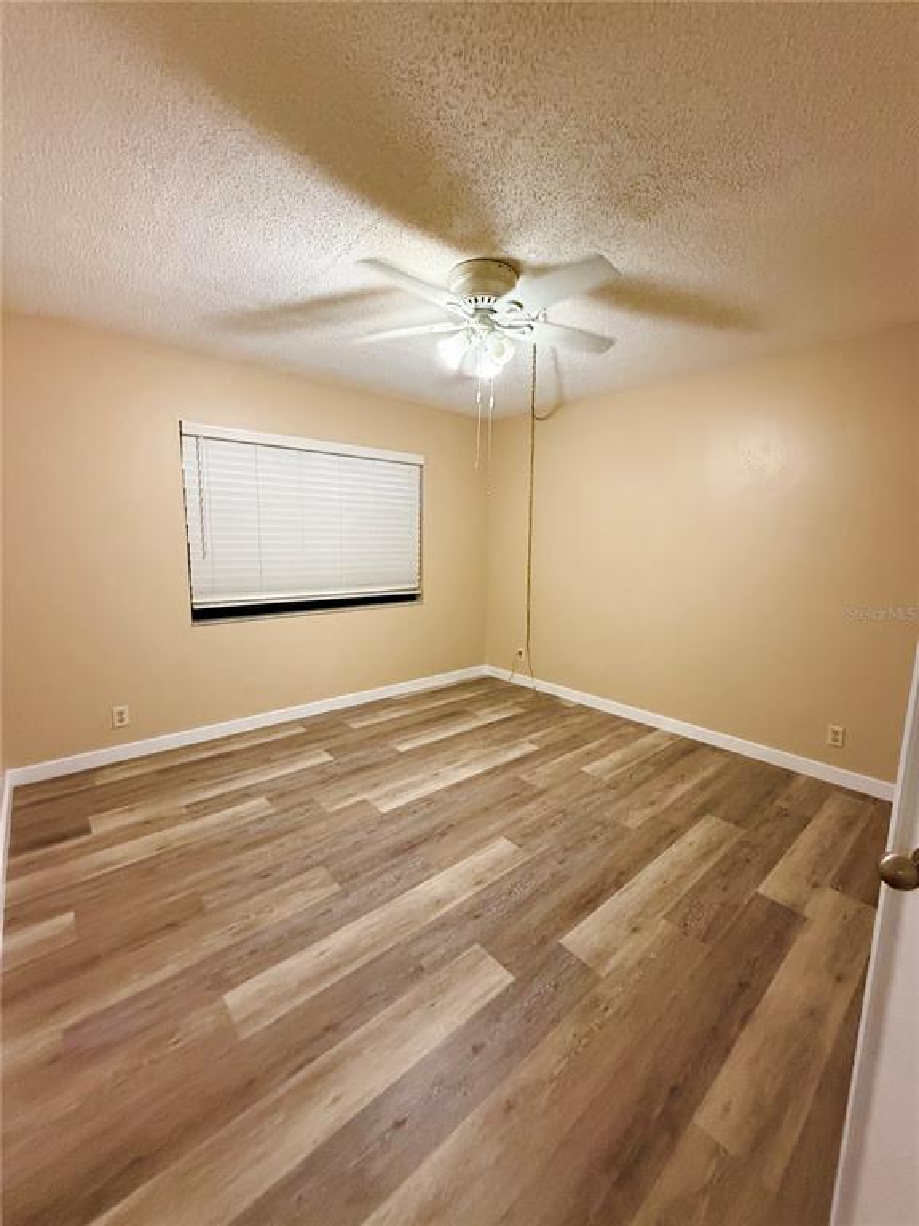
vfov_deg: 102.1
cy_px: 613
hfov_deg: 85.7
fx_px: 496
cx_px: 460
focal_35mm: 14
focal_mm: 2.22
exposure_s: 1/120
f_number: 2.2
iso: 640
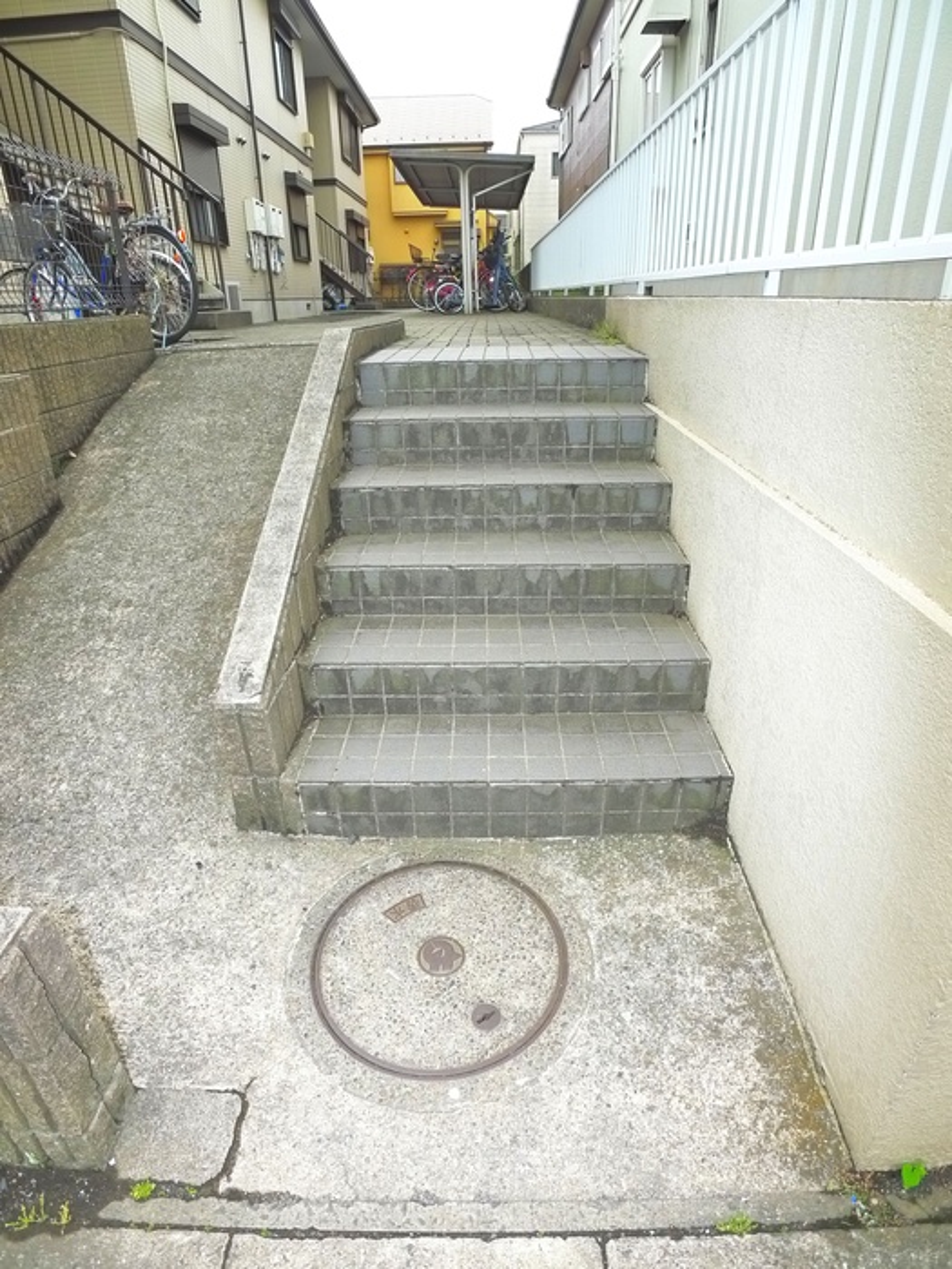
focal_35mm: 24
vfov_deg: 71.6
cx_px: 476
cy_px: 634
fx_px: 880
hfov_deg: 56.8
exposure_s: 1/250
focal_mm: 5.1
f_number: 2.8
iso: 400
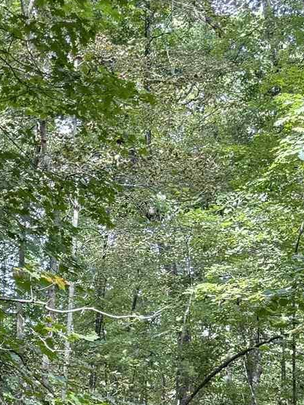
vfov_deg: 17.3
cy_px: 725
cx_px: -57
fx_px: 1089
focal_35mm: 93
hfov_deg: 15.3
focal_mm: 6.76
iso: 80
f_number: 1.78
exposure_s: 1/121
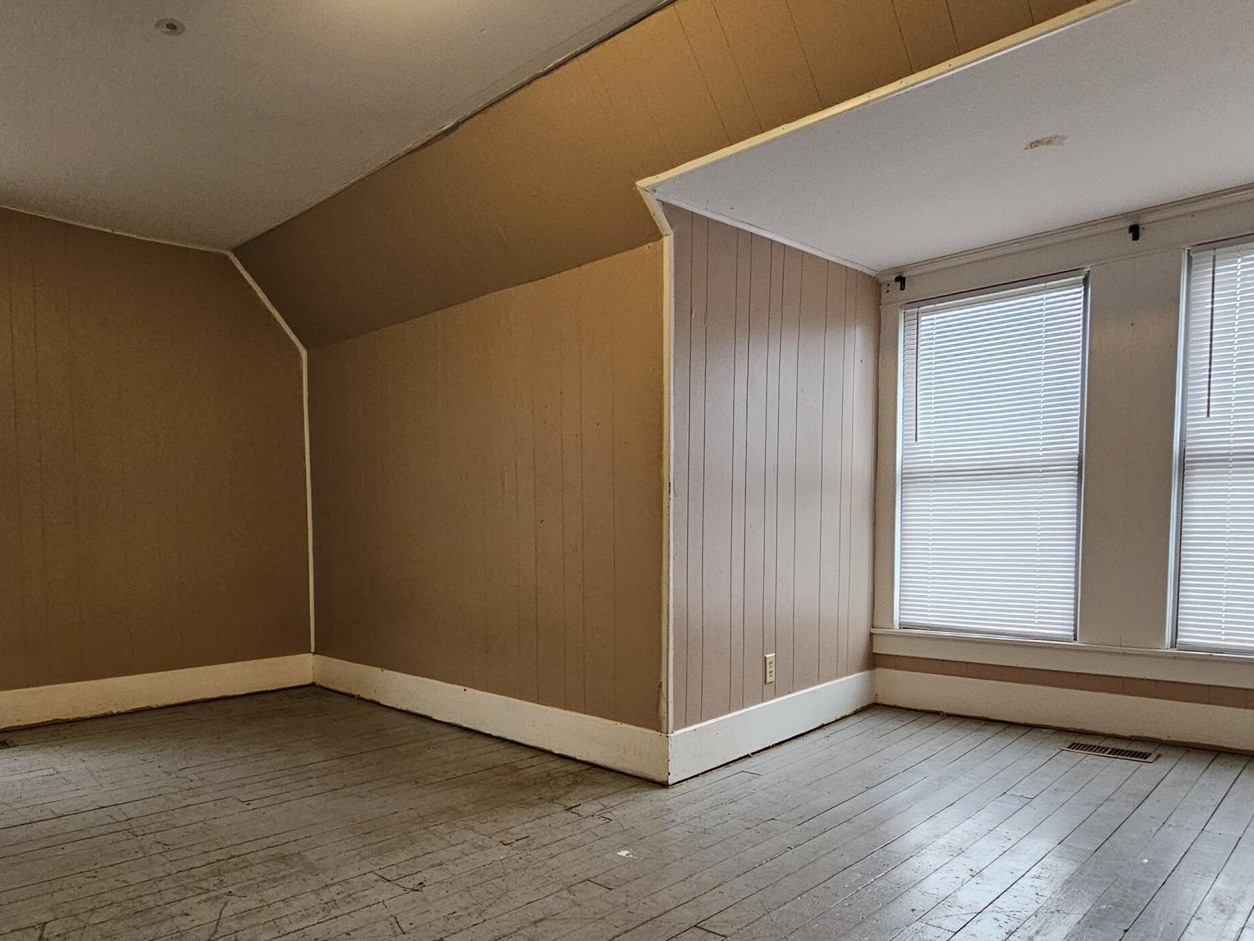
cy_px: 581
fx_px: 761
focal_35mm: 21
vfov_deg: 62.7
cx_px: 421
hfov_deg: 76.6
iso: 400
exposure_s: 1/40
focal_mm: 2.2
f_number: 2.2
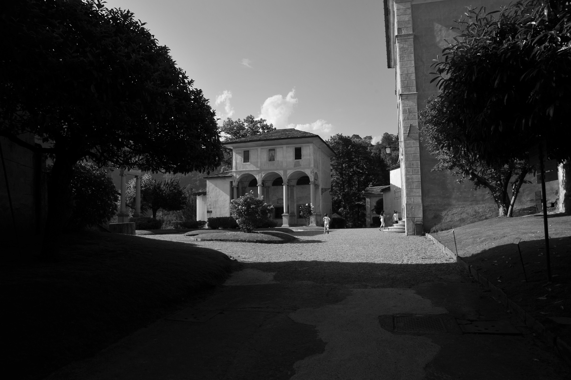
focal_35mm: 24
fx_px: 380
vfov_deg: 53.1
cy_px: 190
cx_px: 286
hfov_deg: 73.8
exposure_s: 1/400
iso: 200
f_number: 10
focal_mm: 24
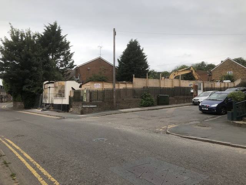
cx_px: 123
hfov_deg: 63.4
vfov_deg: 49.7
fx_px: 199
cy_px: 92
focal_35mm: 28
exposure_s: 1/381
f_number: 1.8
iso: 20
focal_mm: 3.99
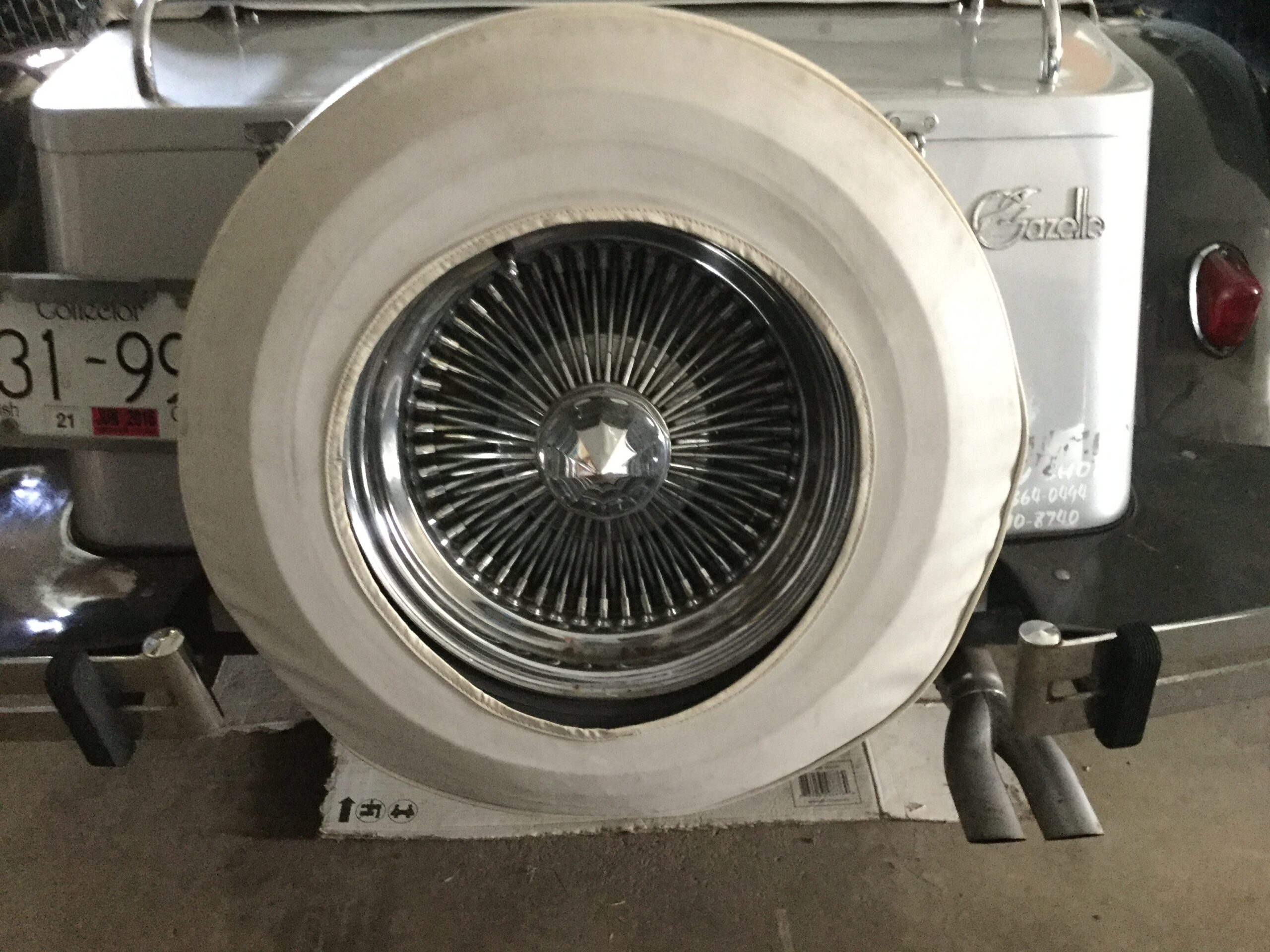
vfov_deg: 45.4
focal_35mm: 31
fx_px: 1137
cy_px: 476
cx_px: 635
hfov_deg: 58.4
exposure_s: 1/15
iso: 400
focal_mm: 3.3
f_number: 2.4
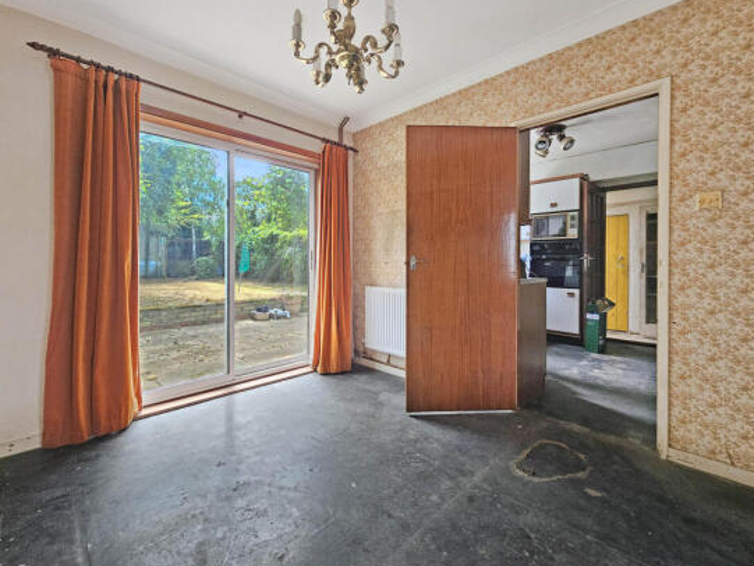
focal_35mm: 14
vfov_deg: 85.7
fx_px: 305
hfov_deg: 102.0
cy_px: 277
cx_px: 362
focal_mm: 2.2
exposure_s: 1/100
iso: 100
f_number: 2.2
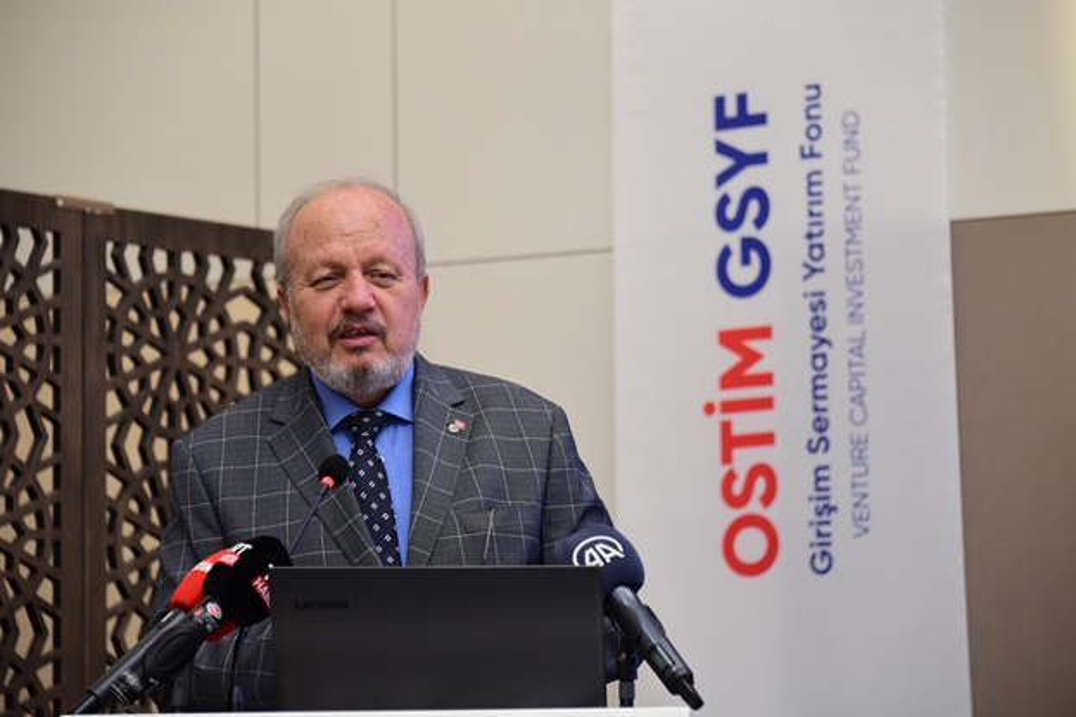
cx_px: 538
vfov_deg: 8.1
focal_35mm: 170
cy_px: 358
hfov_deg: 12.1
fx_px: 5079
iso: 1600
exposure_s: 1/125
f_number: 5.6
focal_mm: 170
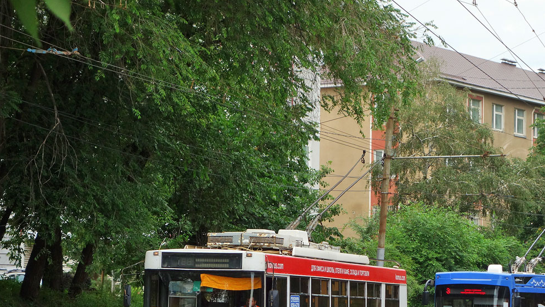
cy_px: 220
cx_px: 325
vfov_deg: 9.8
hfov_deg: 17.3
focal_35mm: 124
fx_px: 1792
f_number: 4.9
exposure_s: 1/500
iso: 320
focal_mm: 35.96
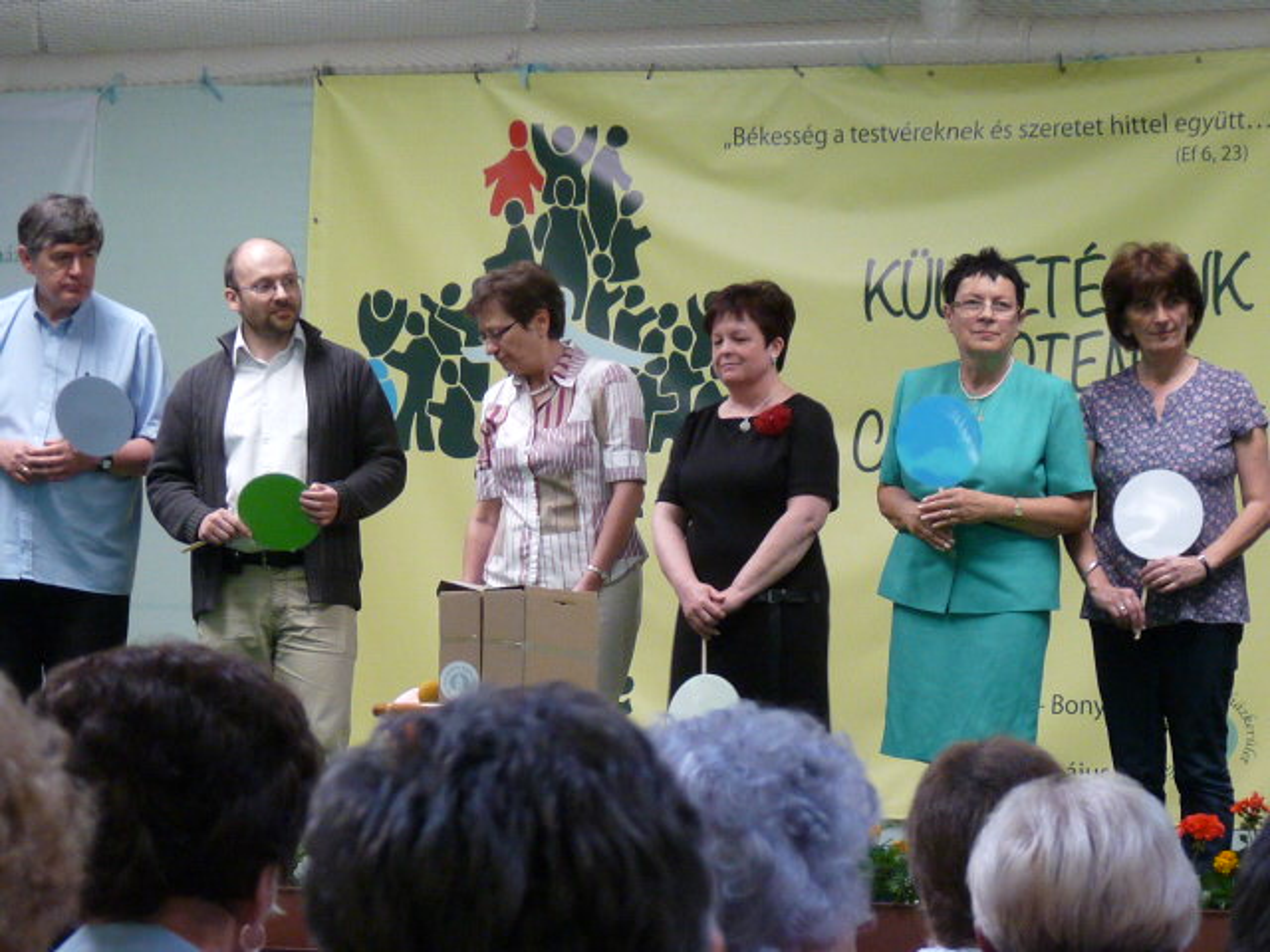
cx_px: 635
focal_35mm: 166
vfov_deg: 8.9
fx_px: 6090
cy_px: 476
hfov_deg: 11.9
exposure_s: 1/40
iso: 250
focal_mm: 16.7
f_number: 3.4
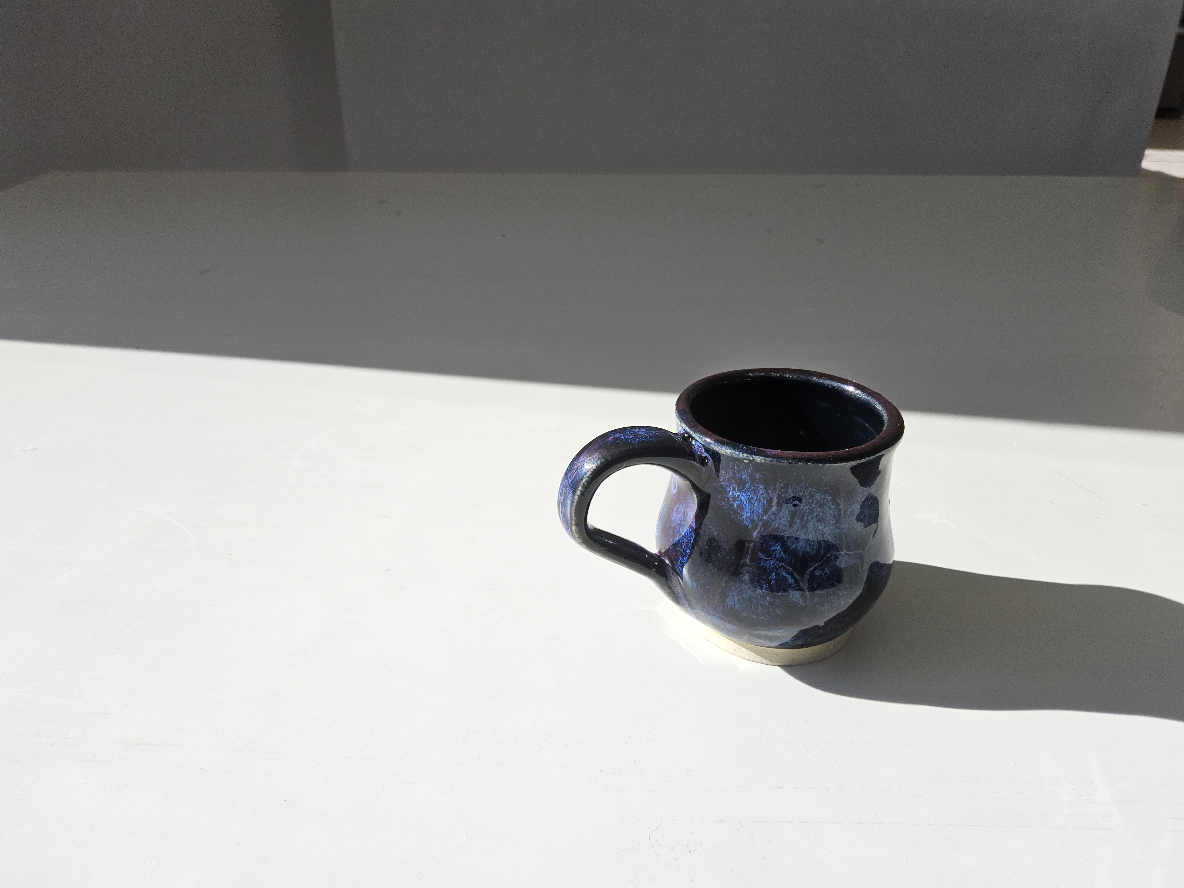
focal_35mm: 23
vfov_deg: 58.9
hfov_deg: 73.9
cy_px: 444
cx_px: 592
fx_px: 787
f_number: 2
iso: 40
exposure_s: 1/120
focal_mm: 3.08
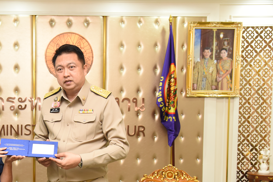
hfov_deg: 34.1
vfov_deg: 23.5
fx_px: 432
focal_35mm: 57
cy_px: 140
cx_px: 57
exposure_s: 1/125
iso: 1600
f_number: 5
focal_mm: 35
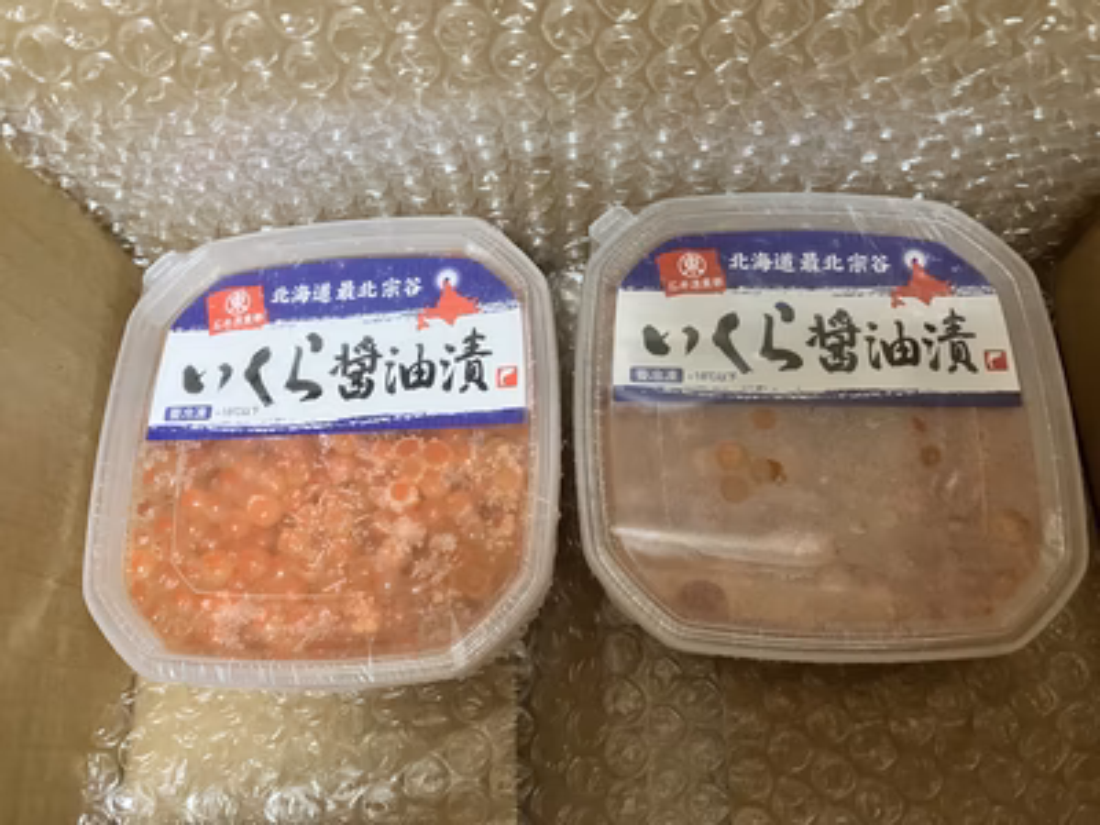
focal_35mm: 28
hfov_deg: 63.4
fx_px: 890
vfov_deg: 49.7
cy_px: 412
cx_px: 550
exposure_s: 1/25
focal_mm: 3.99
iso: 500
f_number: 1.8
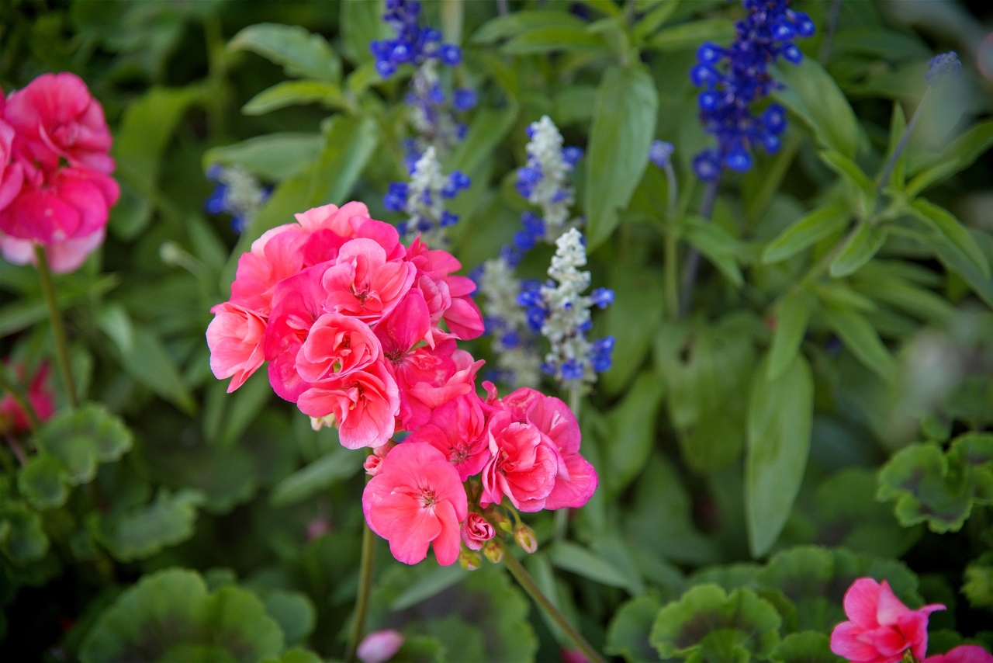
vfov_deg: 11.4
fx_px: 3311
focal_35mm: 120
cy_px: 332
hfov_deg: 17.1
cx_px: 496
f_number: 4
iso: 500
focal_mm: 120
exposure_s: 1/250
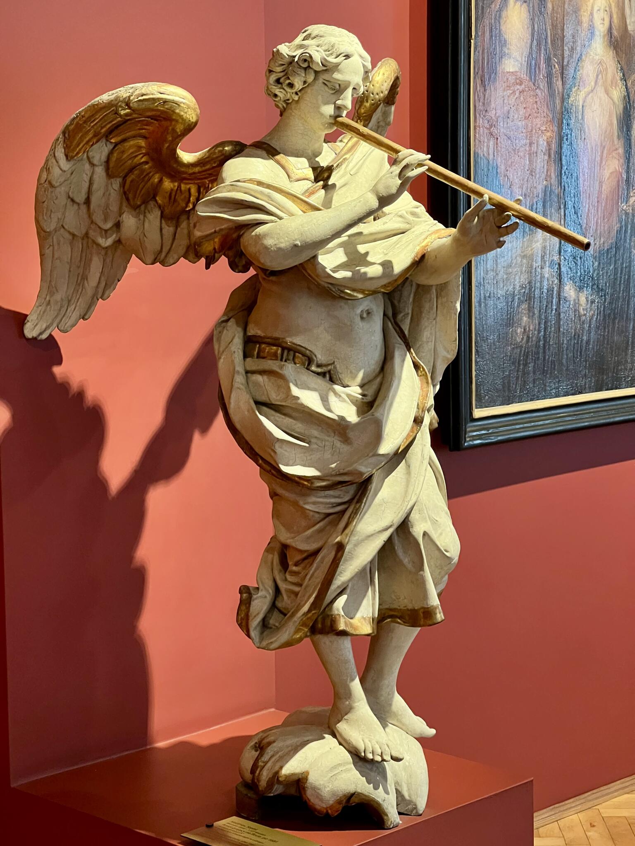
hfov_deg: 19.1
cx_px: 318
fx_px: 1883
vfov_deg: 25.3
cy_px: 423
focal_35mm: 77
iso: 640
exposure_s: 1/34
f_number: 2.8
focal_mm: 9
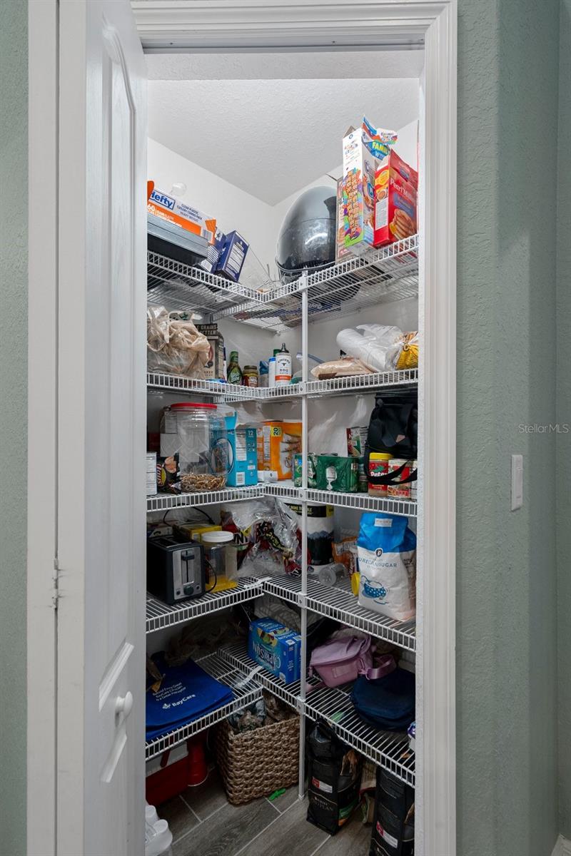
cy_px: 428
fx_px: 381
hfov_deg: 73.7
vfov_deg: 96.7
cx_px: 286
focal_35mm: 16
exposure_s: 2
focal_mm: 16
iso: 400
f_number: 8
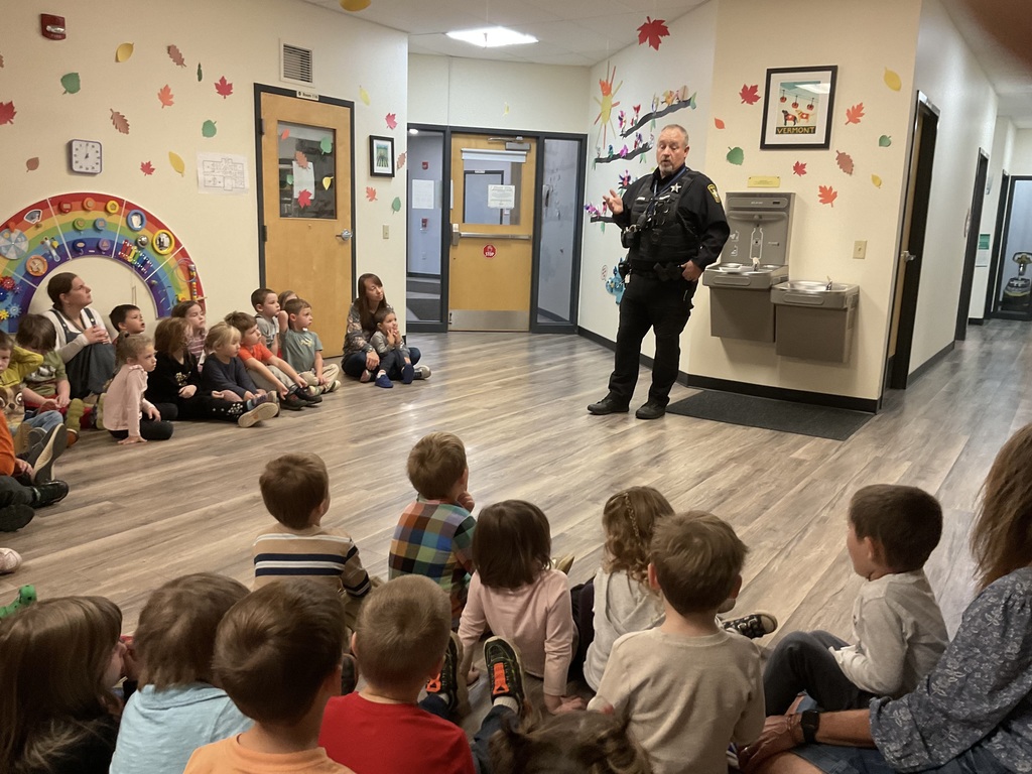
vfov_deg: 48.2
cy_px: 387
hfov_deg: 61.7
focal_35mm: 29
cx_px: 516
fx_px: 865
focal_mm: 3
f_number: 1.8
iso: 125
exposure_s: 1/50
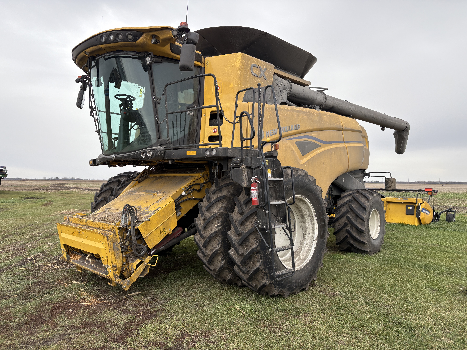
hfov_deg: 67.3
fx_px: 351
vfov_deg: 53.1
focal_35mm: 26
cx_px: 234
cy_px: 175
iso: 40
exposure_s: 1/311
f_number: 1.6
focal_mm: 5.96
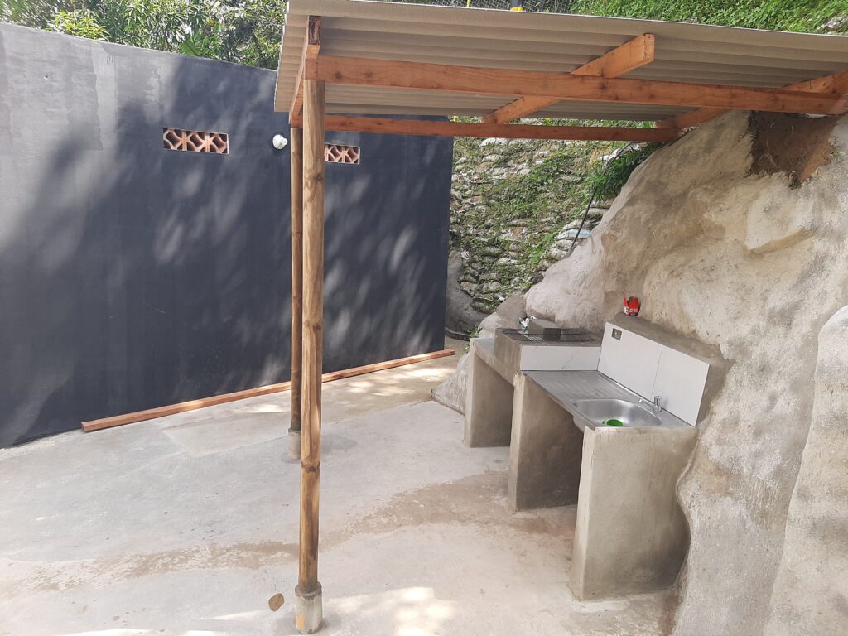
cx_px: 424
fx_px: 661
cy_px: 318
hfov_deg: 65.3
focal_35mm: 27
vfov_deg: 51.4
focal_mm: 3.93
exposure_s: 1/481
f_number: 1.7
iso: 40
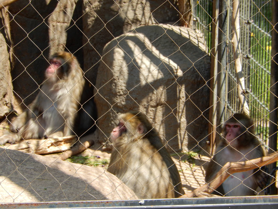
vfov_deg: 8.8
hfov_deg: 11.7
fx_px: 1357
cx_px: 139
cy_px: 104
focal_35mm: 169
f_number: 5.7
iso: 125
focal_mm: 30.3
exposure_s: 1/200
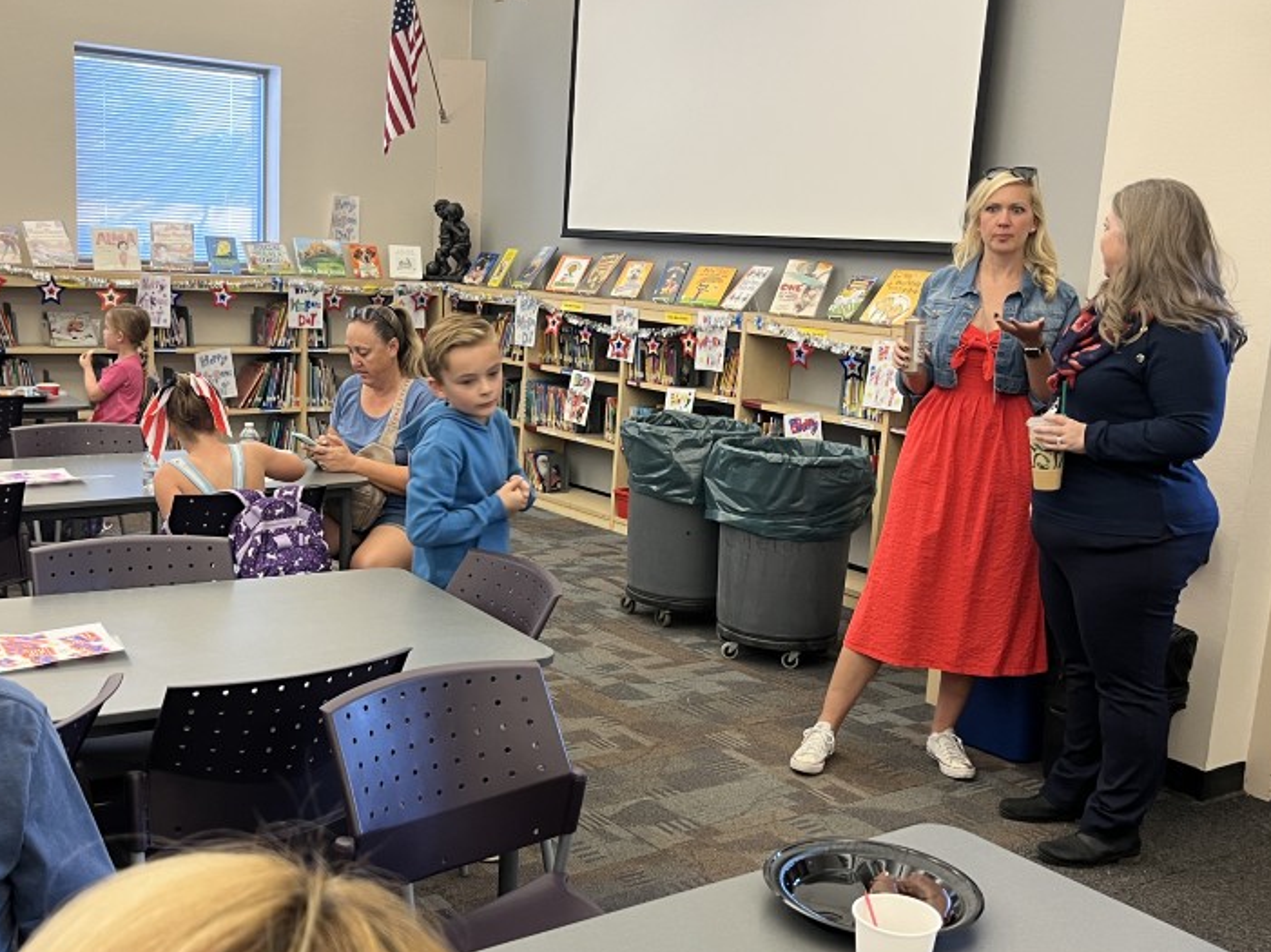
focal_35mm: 38
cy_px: 513
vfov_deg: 37.7
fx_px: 1395
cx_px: 544
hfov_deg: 48.8
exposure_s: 1/60
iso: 125
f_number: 1.6
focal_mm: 5.1
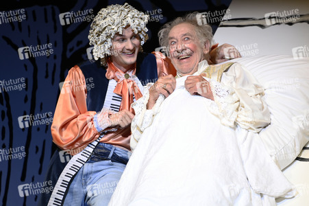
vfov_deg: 4.6
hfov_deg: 6.9
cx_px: 154
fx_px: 2573
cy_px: 103
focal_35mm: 300
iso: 1250
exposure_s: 1/200
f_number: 5.6
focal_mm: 300
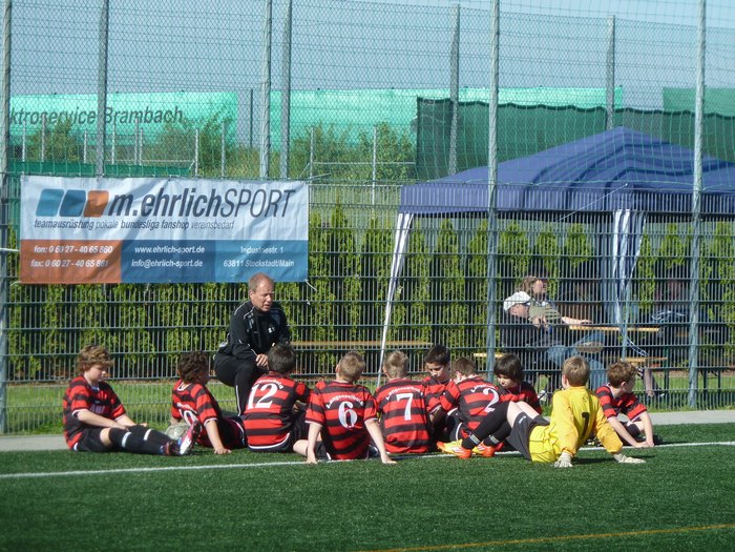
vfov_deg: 7.6
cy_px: 276
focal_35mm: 196
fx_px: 4162
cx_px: 368
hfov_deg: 10.1
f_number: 4.5
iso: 80
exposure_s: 1/320
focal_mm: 32.1
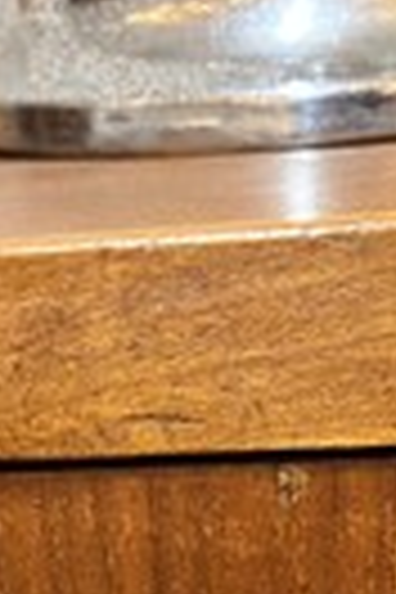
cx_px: 162
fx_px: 1353
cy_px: 886
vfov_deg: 21.0
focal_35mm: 82
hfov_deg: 16.6
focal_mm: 5.1
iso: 400
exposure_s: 1/50
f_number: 1.6
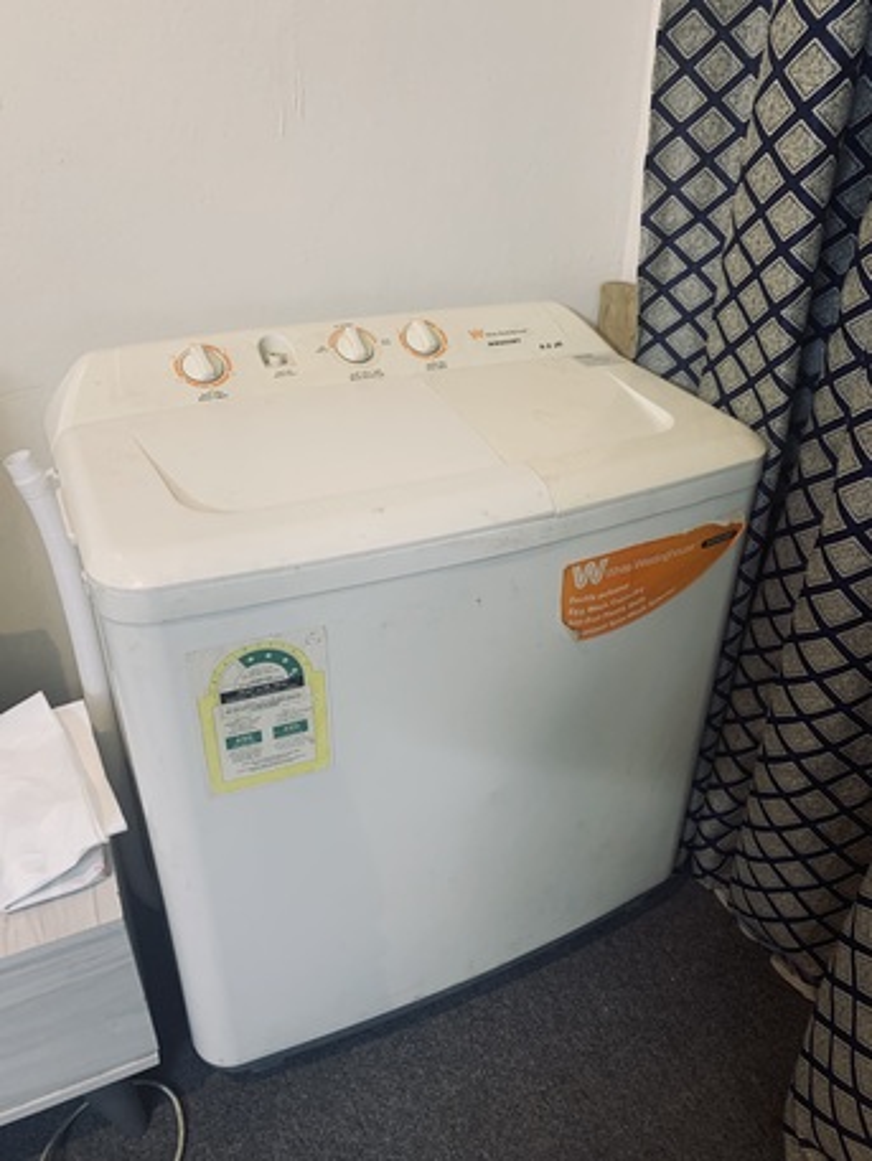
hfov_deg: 53.1
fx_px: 873
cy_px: 580
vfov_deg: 67.3
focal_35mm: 26
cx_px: 436
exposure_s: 1/60
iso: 200
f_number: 1.8
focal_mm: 4.25
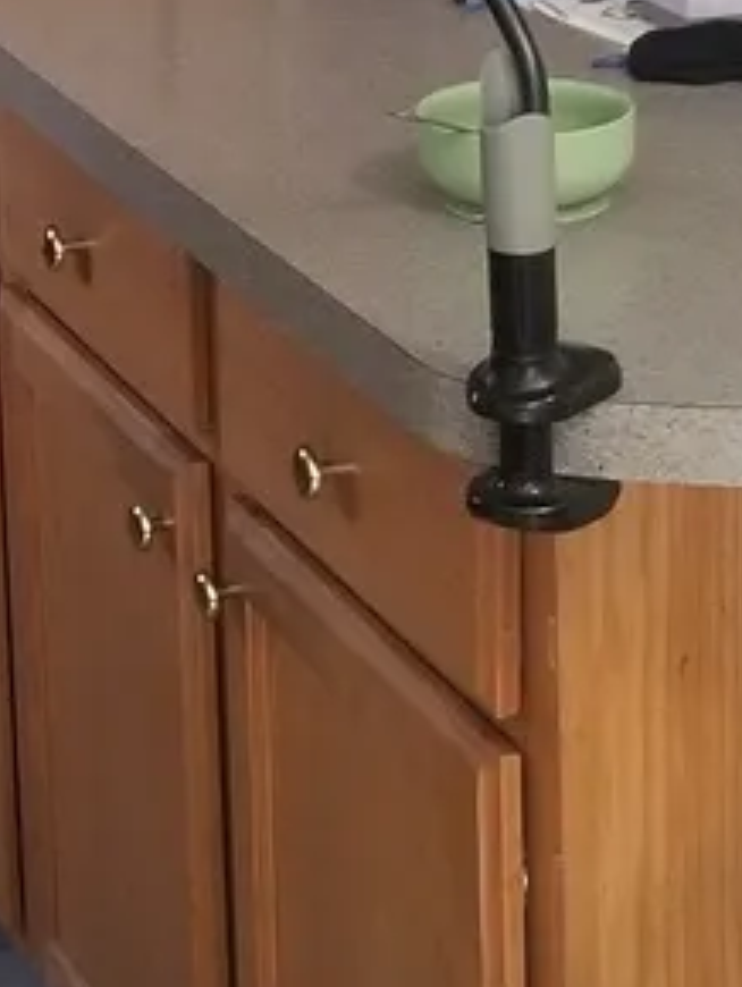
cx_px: -153
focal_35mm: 129
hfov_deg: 11.3
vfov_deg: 15.0
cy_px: 27
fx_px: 3681
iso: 250
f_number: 1.7
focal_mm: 4.25
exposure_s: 1/17
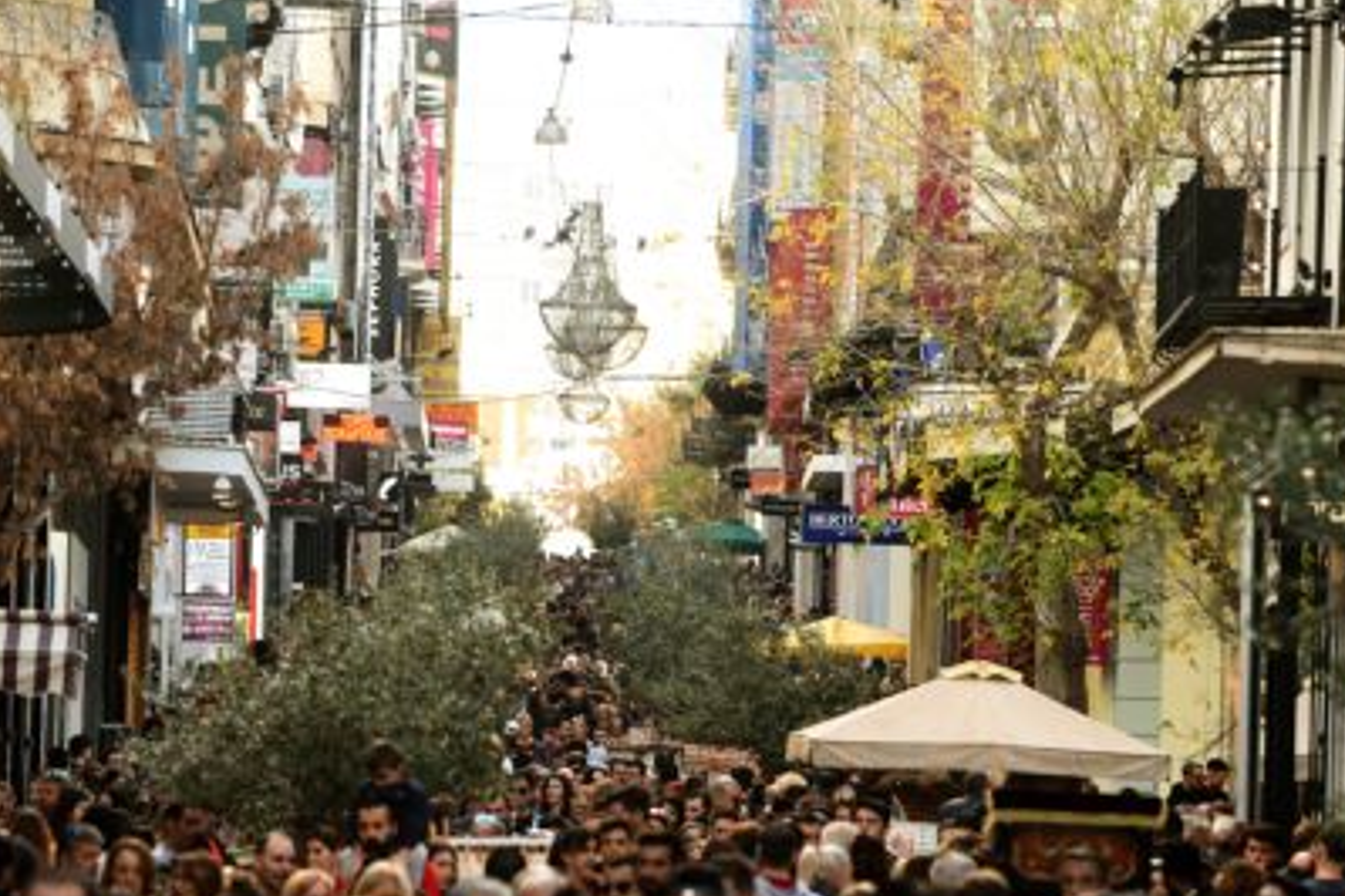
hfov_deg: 7.1
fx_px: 10797
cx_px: 587
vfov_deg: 4.8
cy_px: 638
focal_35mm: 289
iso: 640
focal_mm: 180
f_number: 5.6
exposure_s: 1/250
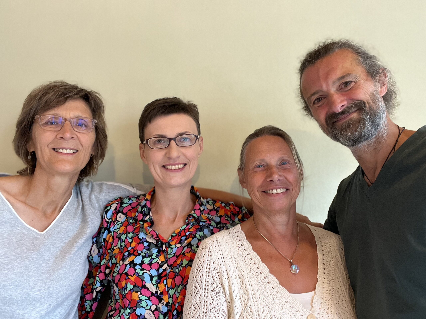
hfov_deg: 60.0
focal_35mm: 30
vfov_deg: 46.8
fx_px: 369
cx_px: 213
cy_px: 160
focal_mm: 2.71
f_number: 2.2
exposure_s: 1/50
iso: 320
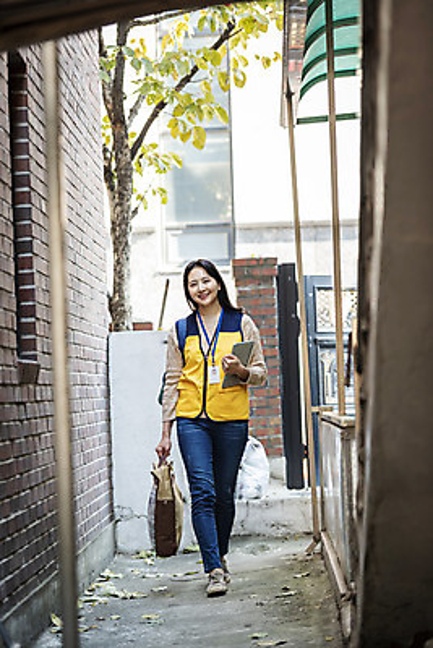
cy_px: 324
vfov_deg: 20.4
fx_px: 1802
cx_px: 216
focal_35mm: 100
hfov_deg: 13.7
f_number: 2.8
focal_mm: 100
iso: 400
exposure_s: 1/160
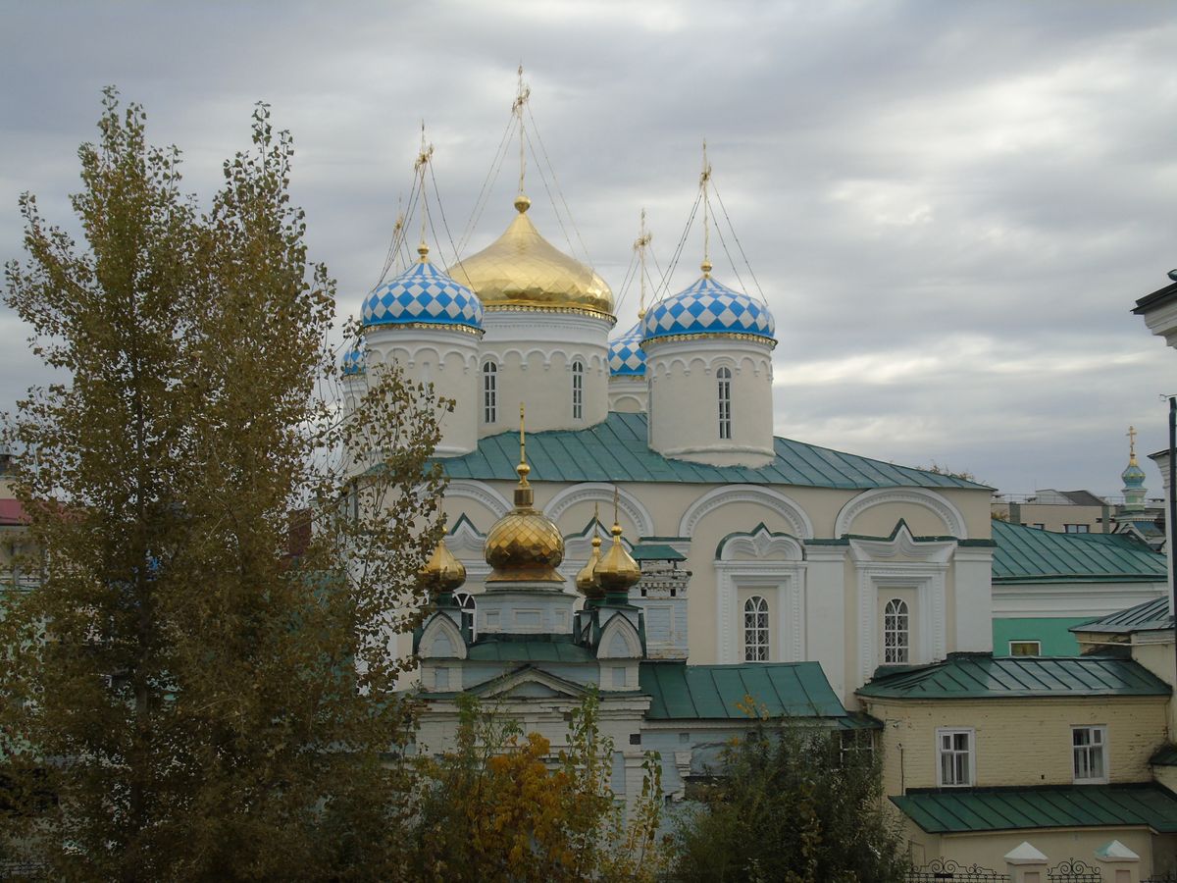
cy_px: 442
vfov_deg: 27.0
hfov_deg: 35.5
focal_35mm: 54
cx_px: 588
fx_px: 1836
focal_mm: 9.6
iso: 80
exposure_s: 1/320
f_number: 4.3
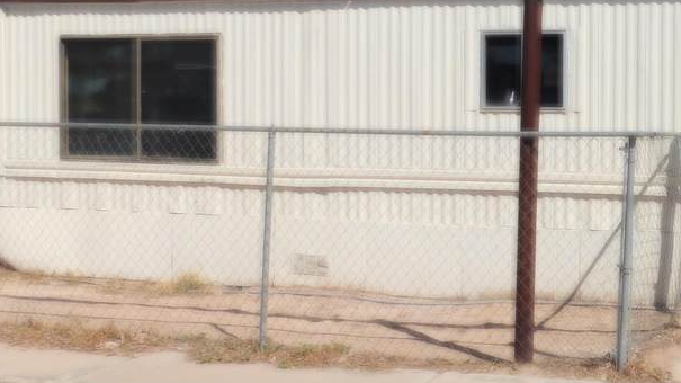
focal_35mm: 53
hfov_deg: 36.1
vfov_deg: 22.6
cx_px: 646
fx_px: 957
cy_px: 141
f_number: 6
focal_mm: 4
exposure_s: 1/1000
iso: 125
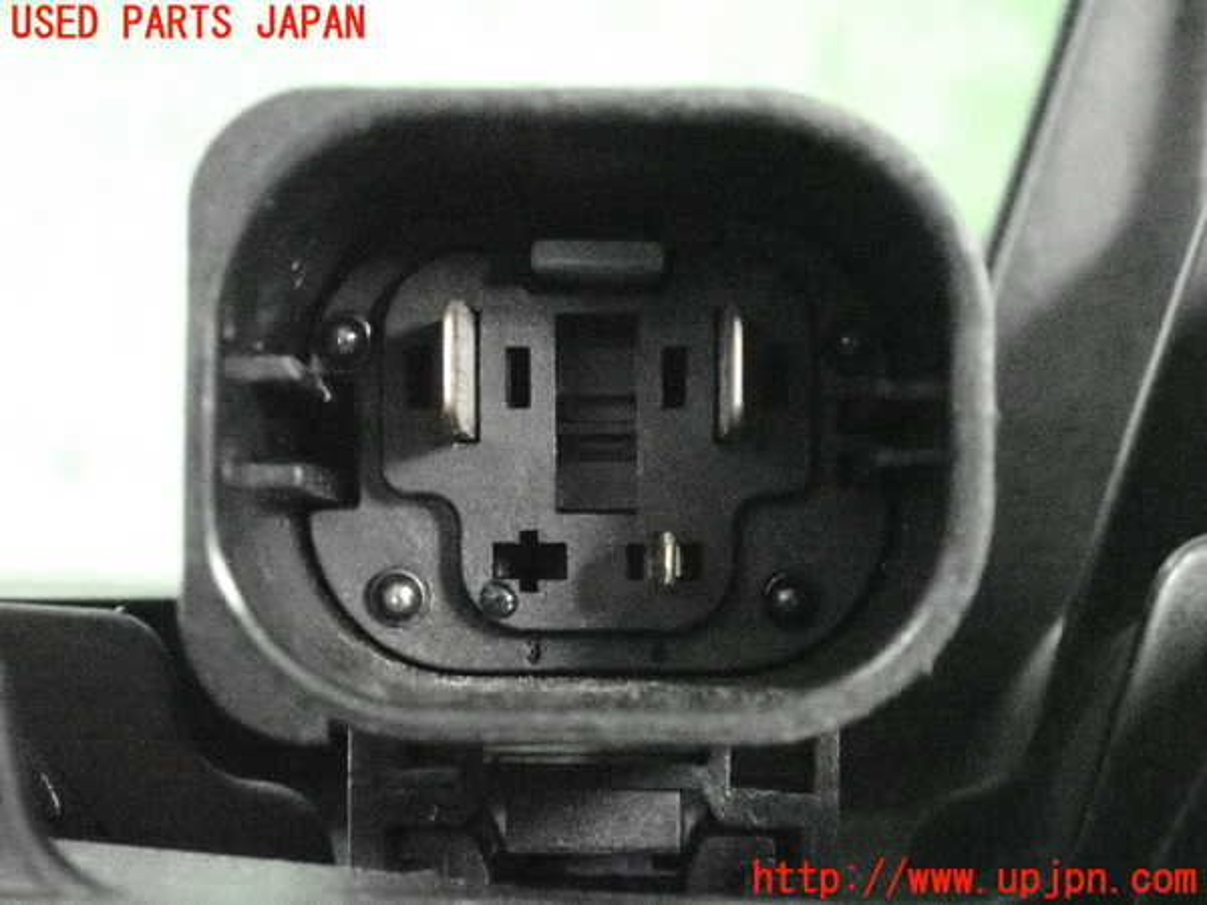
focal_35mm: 94
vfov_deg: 15.7
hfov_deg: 20.9
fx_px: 3278
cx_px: 604
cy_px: 452
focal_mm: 16.79
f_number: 4.7
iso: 12800
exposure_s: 1/40
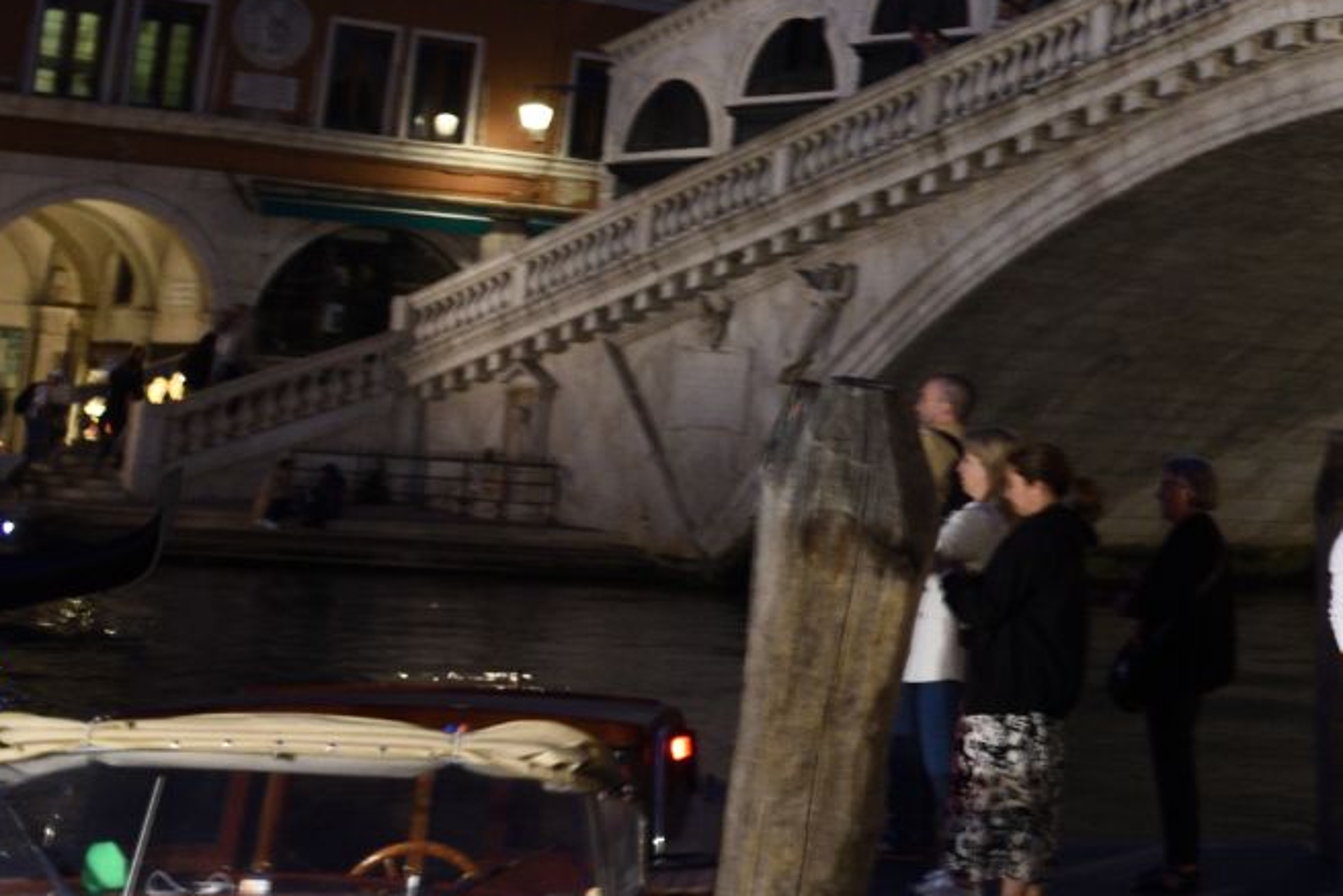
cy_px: -163
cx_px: 1687
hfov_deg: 24.1
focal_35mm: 75
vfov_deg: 17.4
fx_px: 2798
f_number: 6.3
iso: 1000
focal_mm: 24
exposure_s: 1/3
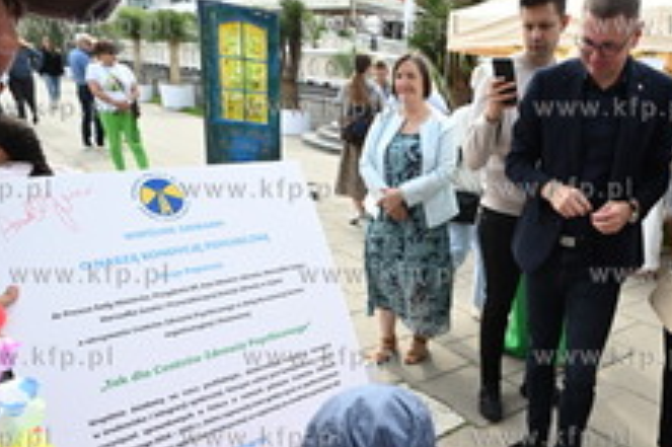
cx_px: 487
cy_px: 315
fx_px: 541
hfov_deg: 60.9
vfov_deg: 43.9
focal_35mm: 29
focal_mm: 16
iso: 500
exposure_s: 1/1250
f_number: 5.6
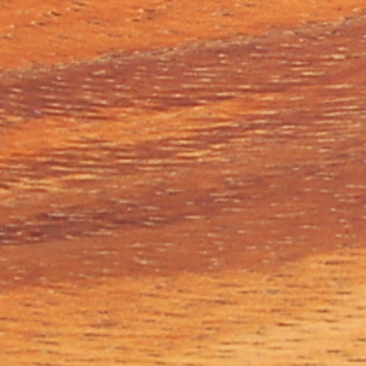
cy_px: 0
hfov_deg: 4.5
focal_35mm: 392
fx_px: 4686
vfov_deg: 4.5
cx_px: 467
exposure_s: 1/160
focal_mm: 35
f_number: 6.3
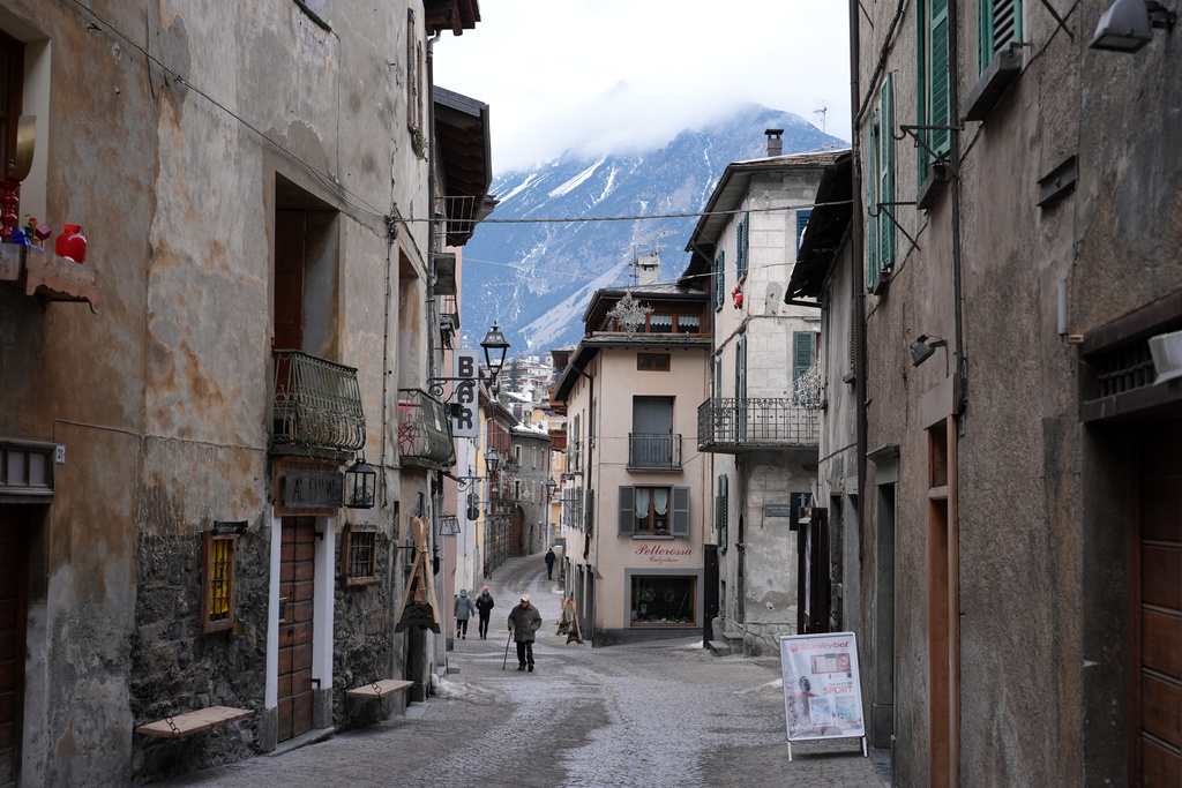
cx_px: 591
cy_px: 394
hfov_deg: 39.6
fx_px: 1642
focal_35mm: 50
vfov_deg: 27.0
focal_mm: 50
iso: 400
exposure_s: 1/400
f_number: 4
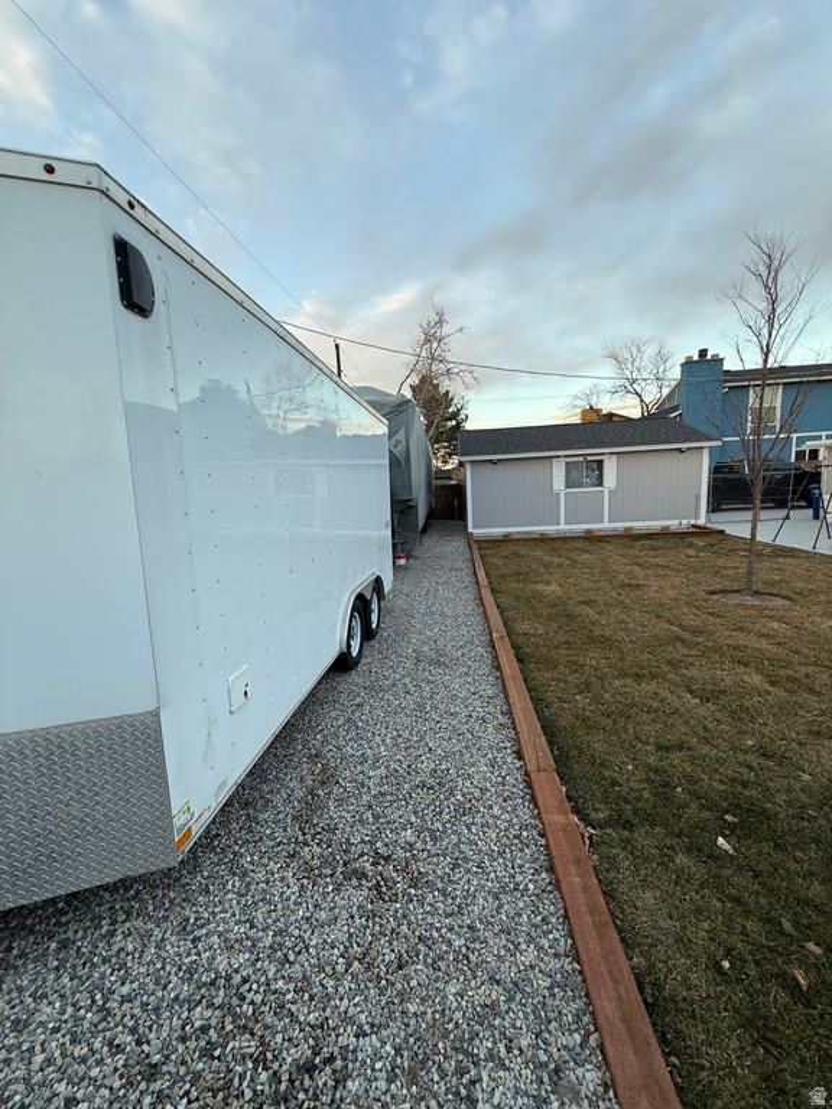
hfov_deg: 85.7
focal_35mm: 14
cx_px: 416
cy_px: 554
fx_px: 449
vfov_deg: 102.1
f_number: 2.2
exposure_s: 1/99
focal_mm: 2.22
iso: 50
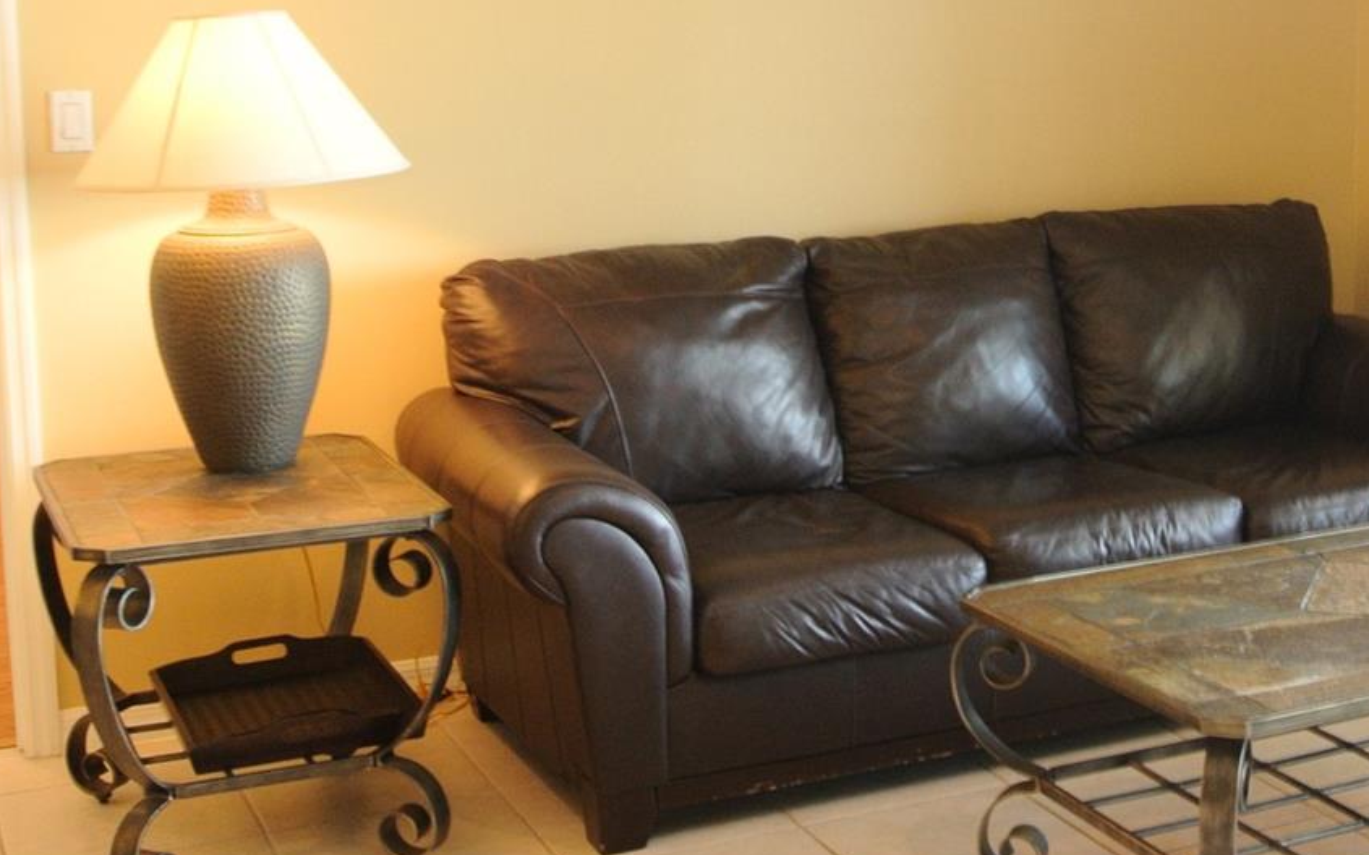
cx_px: 1074
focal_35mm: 58
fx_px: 2164
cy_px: 296
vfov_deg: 22.3
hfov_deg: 34.2
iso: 400
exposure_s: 1/8
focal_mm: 11.4
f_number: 5.6
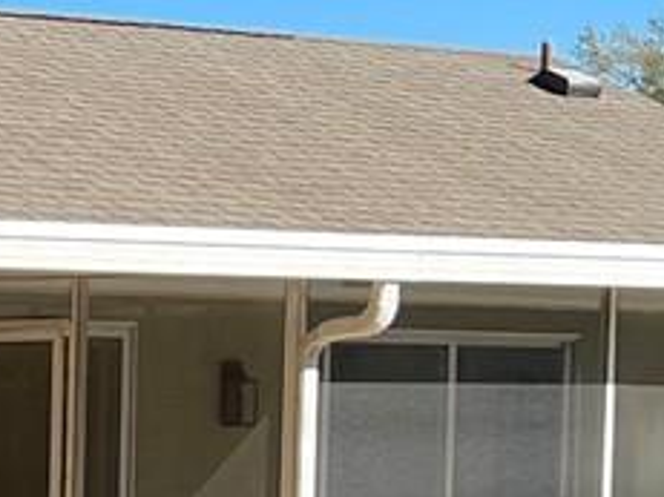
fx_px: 3451
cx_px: -322
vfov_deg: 8.1
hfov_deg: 10.6
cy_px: 664
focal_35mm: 180
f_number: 1.5
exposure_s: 1/2994
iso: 50
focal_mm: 5.7
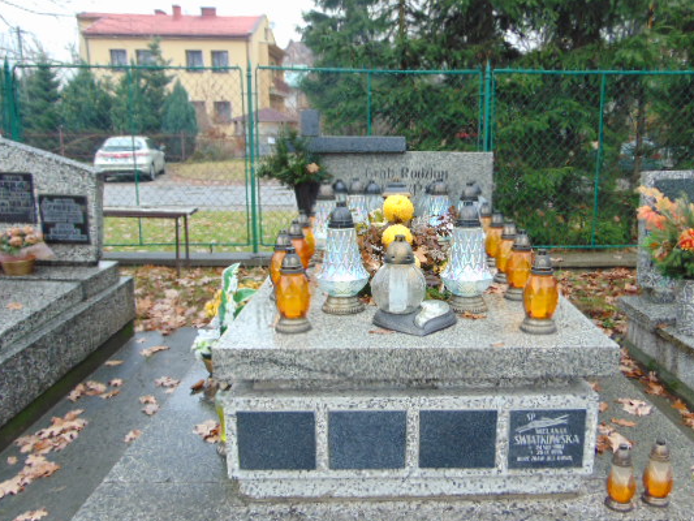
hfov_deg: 59.7
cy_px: 279
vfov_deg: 46.8
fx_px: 602
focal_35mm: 30
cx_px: 400
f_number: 3
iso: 80
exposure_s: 1/100
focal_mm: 4.5
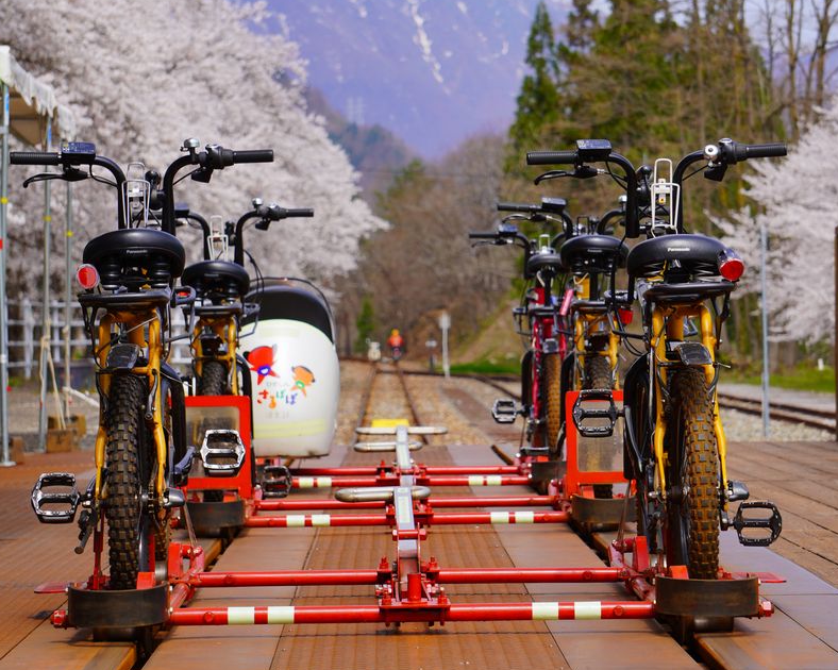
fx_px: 4032
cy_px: 323
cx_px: 447
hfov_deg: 11.9
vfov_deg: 9.5
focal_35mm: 163
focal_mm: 91
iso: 100
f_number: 8
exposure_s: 1/320
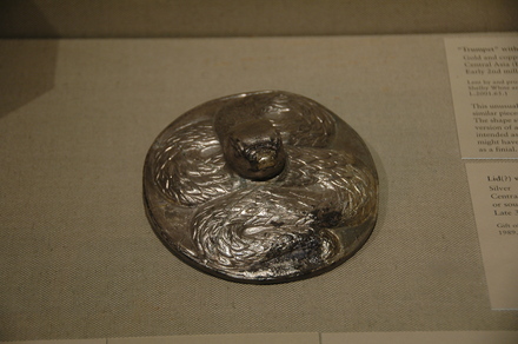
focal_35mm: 112
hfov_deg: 18.2
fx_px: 1616
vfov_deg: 12.1
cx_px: 259
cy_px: 172
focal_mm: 75
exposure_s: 1/50
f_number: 5.3
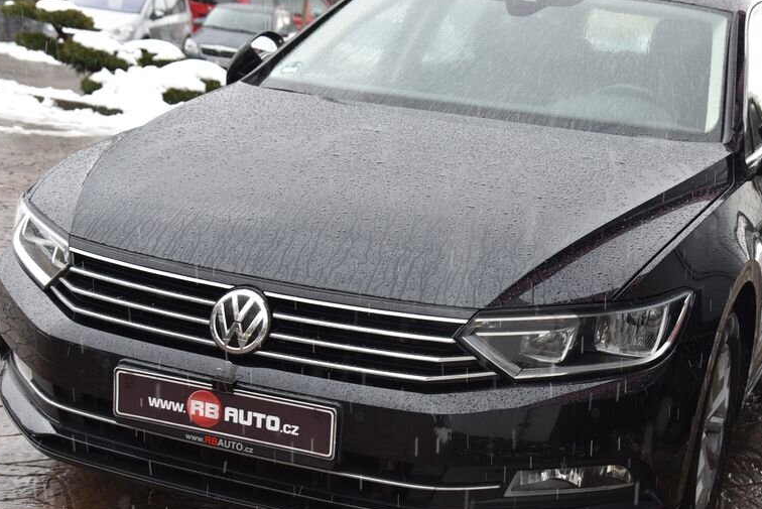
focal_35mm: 65
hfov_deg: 30.9
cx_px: 455
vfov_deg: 20.9
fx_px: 1377
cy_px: 269
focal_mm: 48
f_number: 5
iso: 500
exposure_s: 1/100
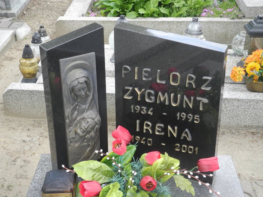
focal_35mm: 61
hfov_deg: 31.7
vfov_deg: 24.0
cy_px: 98
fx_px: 463
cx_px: 132
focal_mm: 13
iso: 100
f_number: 3.5
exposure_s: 1/125
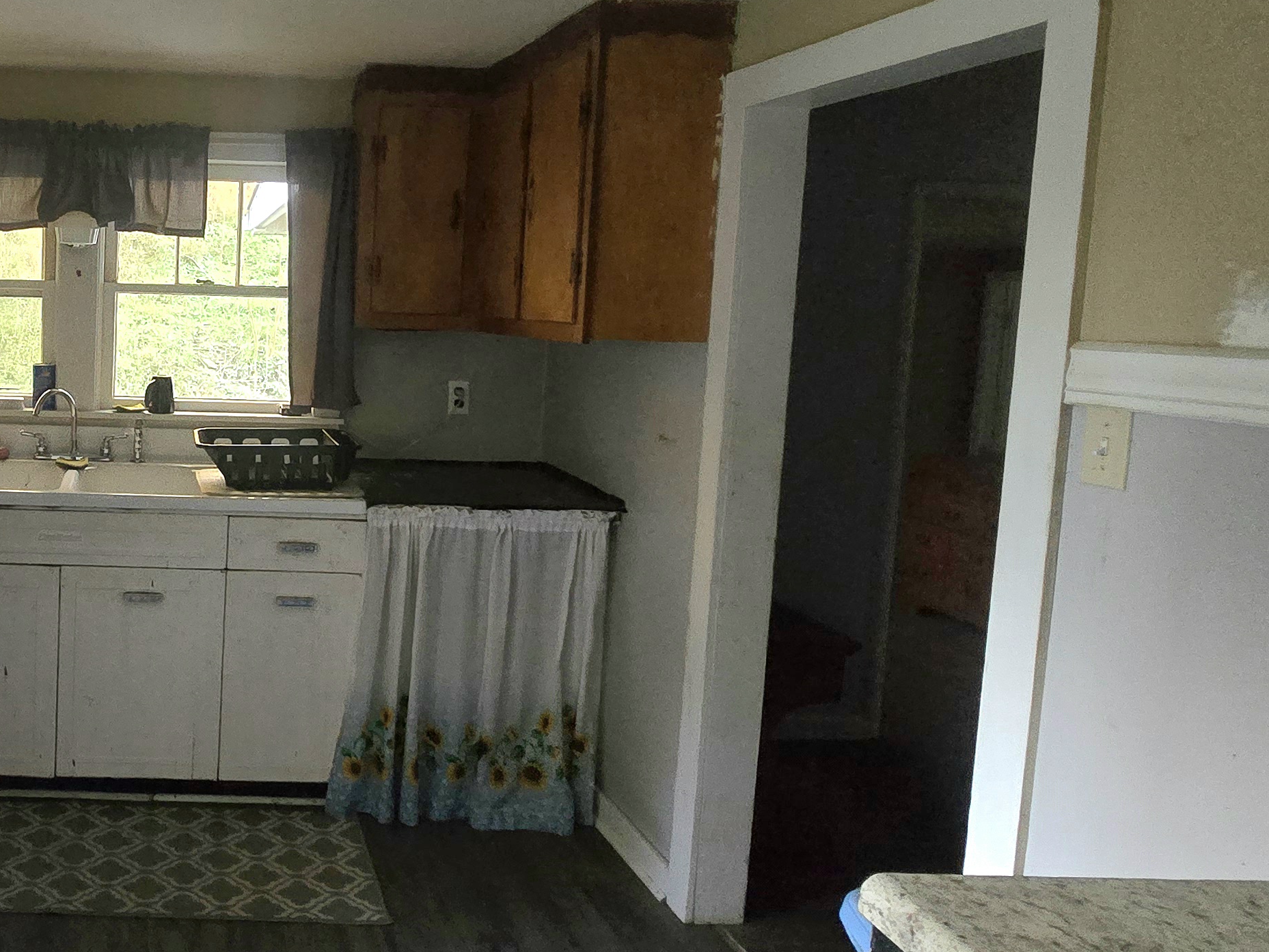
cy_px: 393
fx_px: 1027
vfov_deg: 49.5
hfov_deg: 55.6
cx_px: 145
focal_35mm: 28
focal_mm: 2.2
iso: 800
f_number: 2.2
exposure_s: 1/60.2
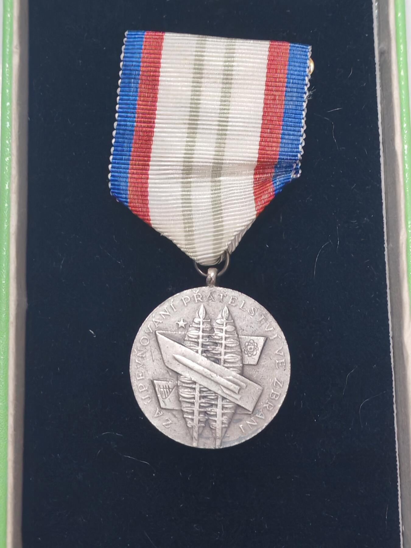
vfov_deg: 28.6
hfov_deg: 21.6
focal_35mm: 68
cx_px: 206
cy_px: 274
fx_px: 1076
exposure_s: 1/33
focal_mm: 5.52
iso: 800
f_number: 1.95
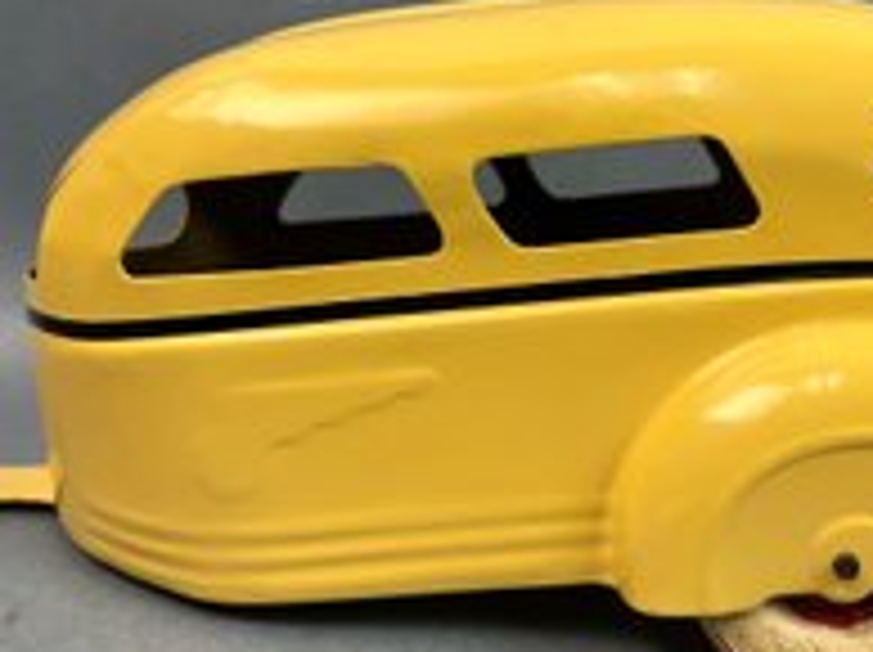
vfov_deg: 31.4
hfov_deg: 40.9
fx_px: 1159
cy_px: 317
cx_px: 556
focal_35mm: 46
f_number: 1.5
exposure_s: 1/120
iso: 40
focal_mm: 5.7
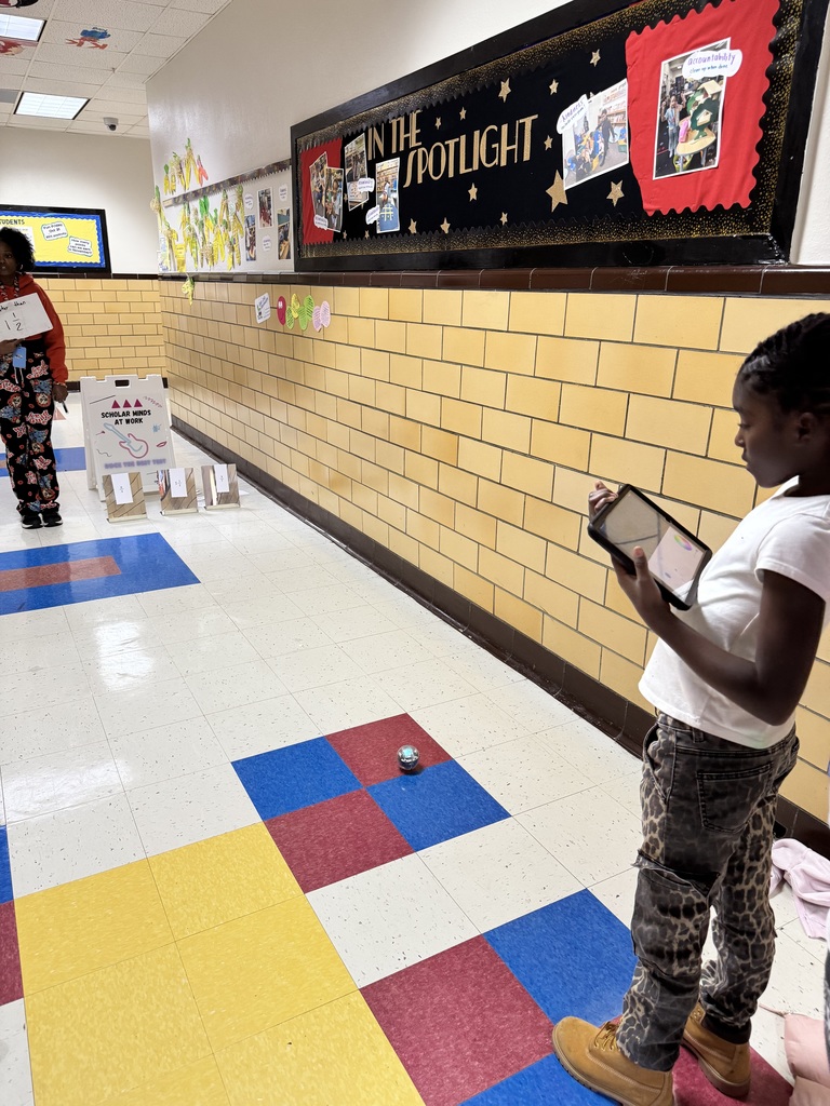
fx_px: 767
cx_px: 415
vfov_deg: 71.6
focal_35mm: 24
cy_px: 553
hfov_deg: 56.8
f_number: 1.78
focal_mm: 6.76
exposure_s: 1/60
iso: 200
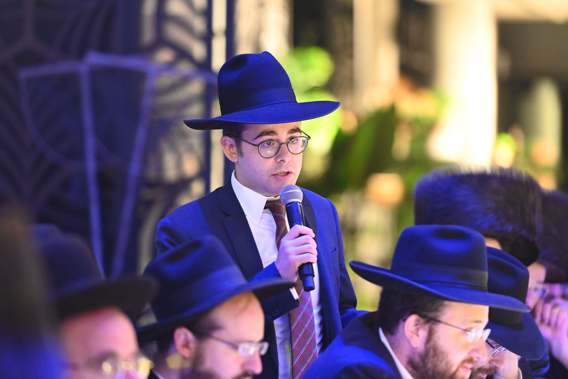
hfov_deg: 10.3
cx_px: 284
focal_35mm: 200
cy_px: 190
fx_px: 3155
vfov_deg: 6.9
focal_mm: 200
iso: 5000
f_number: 3.5
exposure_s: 1/125
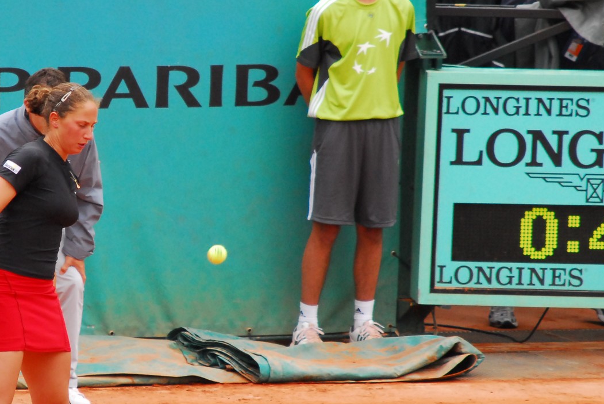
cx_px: 101
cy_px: 216
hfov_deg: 2.7
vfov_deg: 1.8
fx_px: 12998
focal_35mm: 774
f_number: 5
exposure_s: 1/500
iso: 640
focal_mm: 280
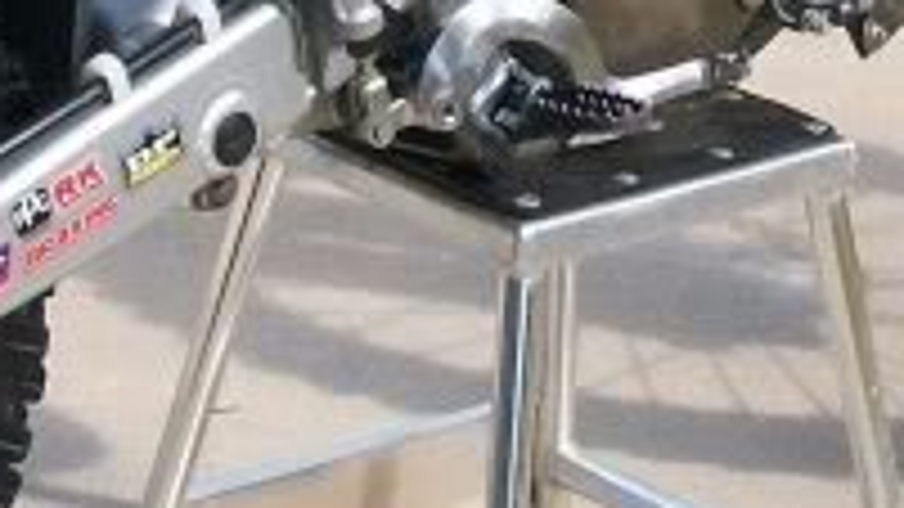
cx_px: 405
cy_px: -279
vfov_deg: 5.0
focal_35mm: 243
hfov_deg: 8.9
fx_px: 5824
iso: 80
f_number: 3.4
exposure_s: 1/400
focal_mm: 9.4
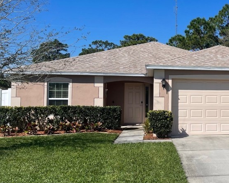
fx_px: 318
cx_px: 211
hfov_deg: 36.8
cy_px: 87
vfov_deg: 32.1
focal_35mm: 47
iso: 32
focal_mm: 5.1
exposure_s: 1/5917
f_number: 1.6
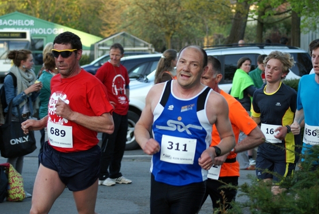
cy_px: 103
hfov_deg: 14.8
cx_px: 164
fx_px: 1230
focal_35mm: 139
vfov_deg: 9.9
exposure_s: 1/250
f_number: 4.5
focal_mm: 85
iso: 400
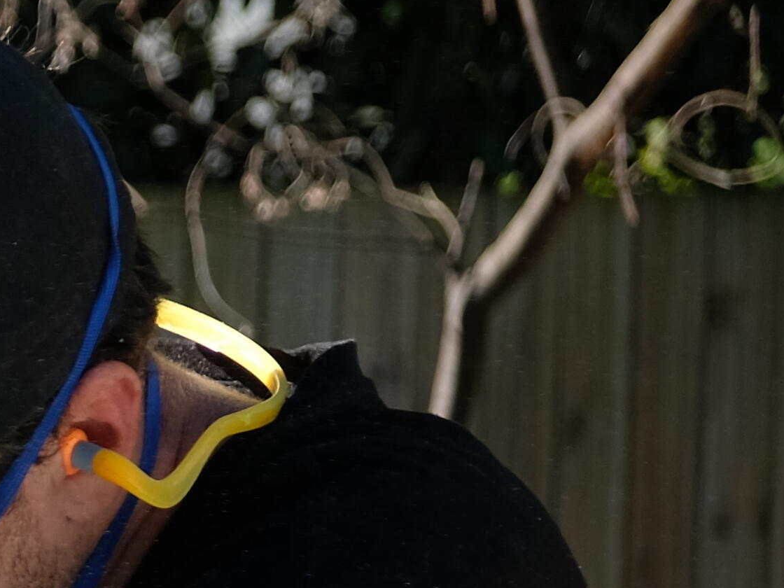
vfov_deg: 3.9
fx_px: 8516
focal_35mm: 376
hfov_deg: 5.1
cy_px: 1239
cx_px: -1140
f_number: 4
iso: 200
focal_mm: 48.4
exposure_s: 1/500
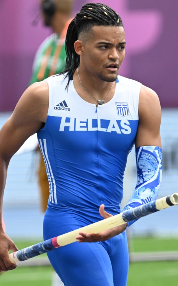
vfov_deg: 2.4
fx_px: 6828
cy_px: 131
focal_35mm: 879
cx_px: 122
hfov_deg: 1.5
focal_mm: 520
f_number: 6.3
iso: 800
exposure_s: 1/1000
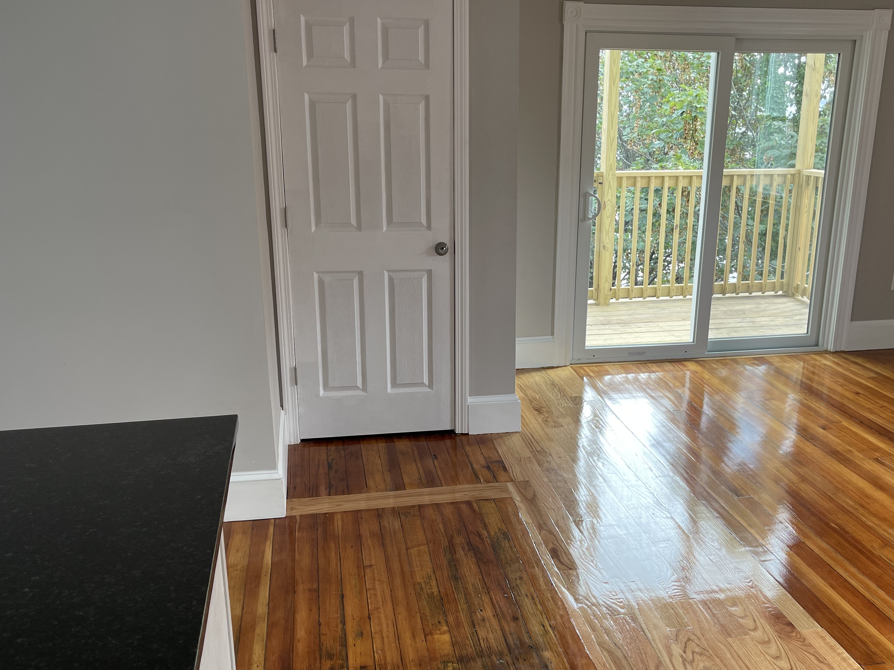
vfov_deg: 40.6
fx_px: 904
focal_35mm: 35
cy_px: 374
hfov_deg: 52.5
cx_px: 503
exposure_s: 1/121
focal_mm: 5.1
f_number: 1.6
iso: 50
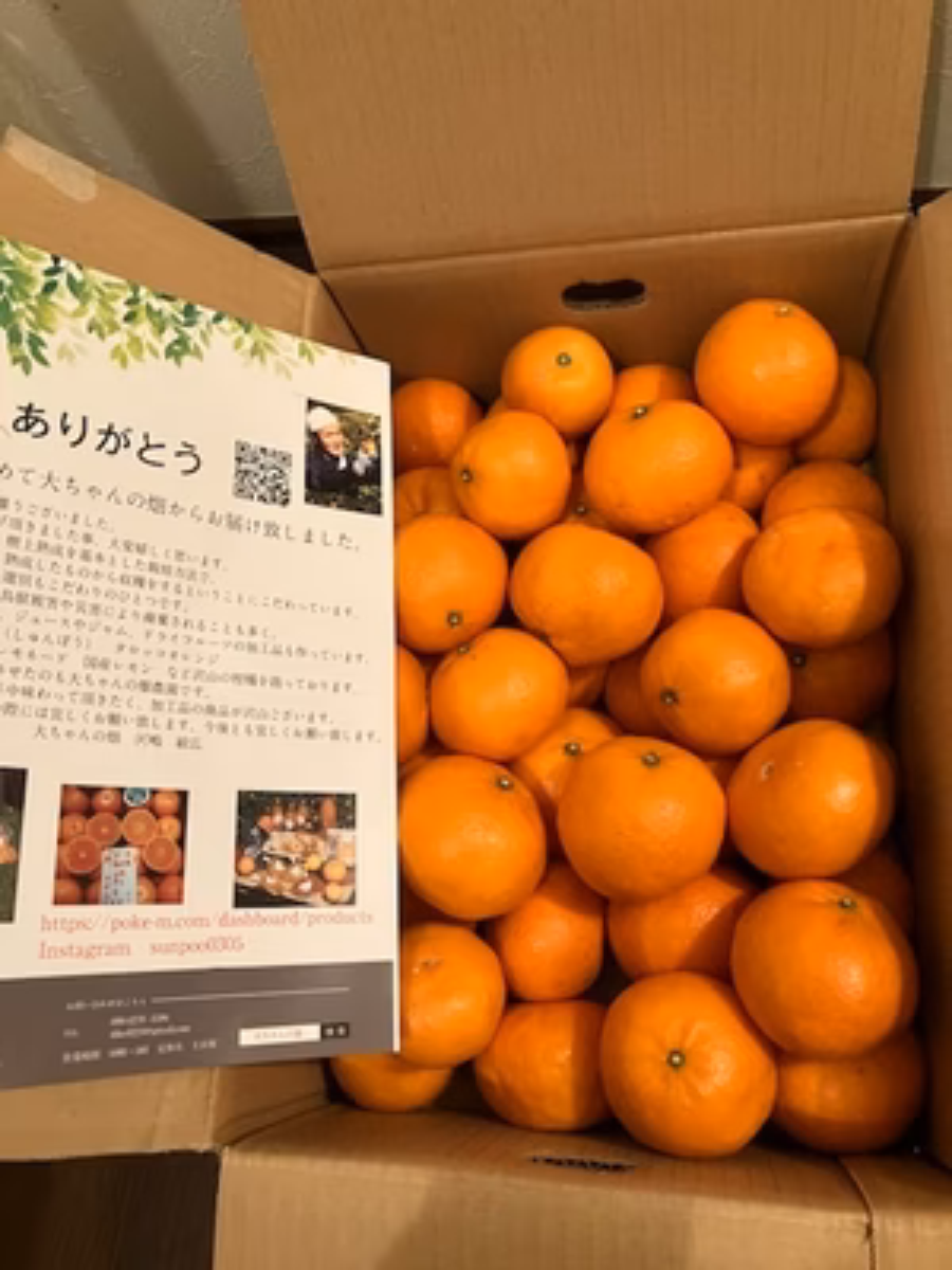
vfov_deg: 63.4
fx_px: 1027
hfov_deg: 49.7
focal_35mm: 28
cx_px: 476
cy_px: 635
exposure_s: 1/33
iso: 320
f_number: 1.8
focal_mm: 3.99
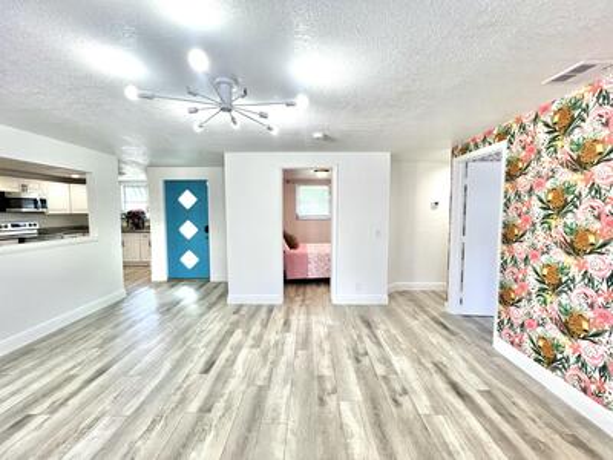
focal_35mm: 13
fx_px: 230
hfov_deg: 106.2
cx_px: 306
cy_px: 230
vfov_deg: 89.9
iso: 100
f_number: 1.8
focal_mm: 1.57
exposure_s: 1/120
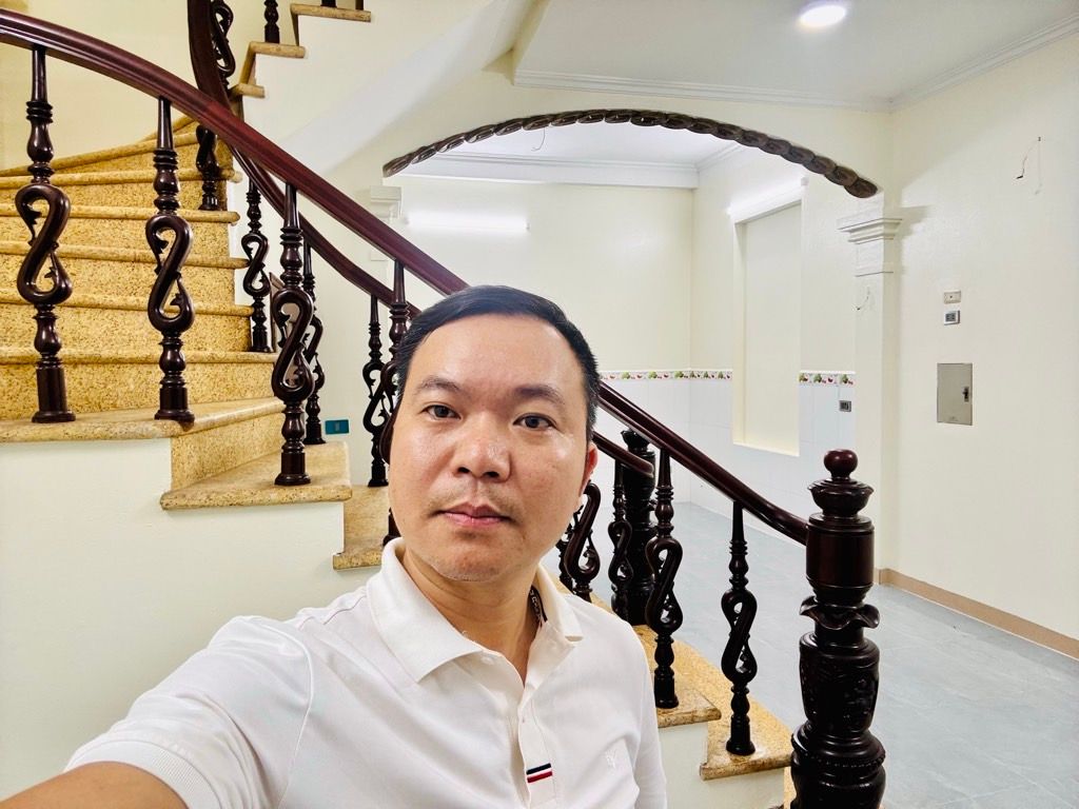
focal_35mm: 23
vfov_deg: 58.9
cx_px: 540
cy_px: 404
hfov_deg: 73.9
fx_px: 717
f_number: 1.9
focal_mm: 2.69
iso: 80
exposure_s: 1/50
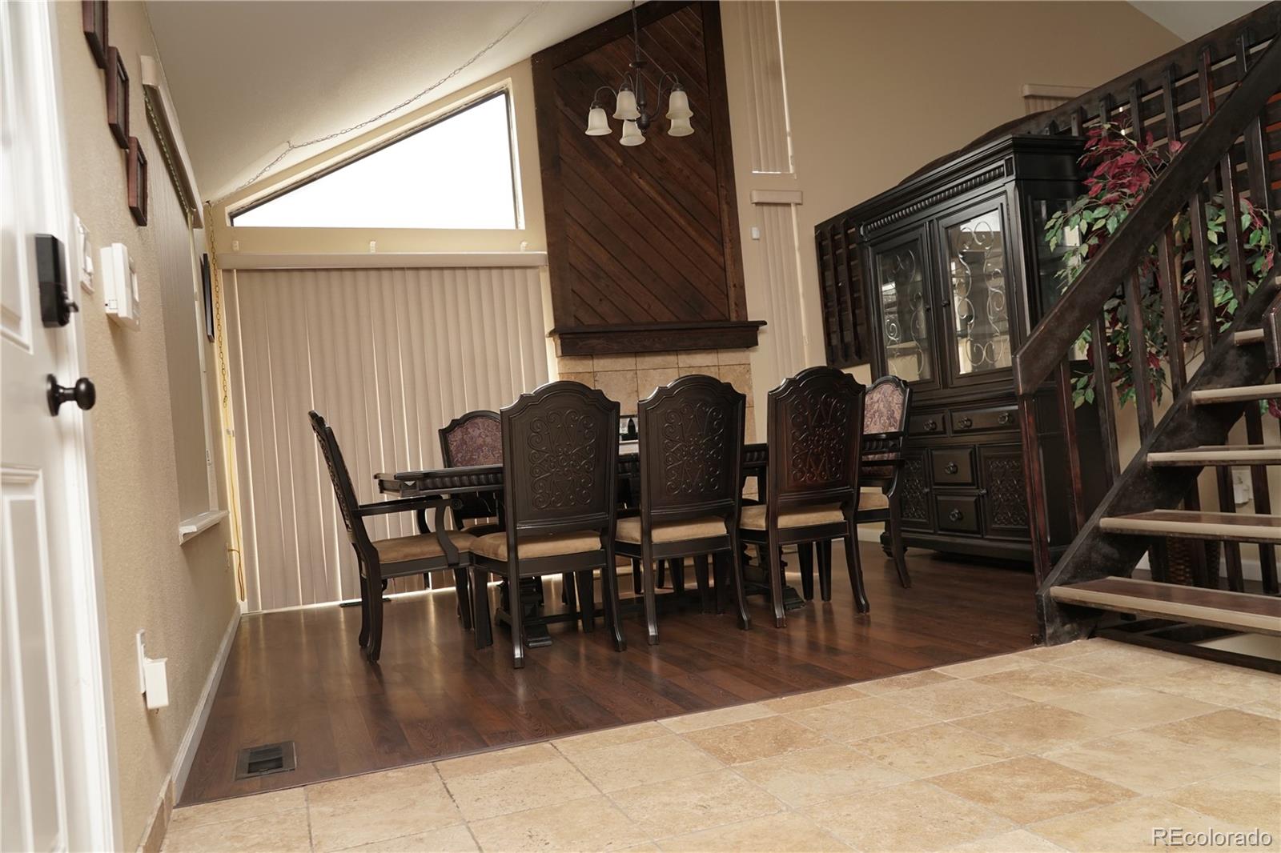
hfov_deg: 69.4
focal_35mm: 26
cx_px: 640
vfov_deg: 49.5
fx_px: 925
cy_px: 426
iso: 500
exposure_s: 1/160
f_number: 5.6
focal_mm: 26
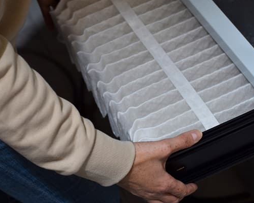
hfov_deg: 22.5
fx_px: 639
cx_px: 128
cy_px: 101
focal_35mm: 85
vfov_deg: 18.1
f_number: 5
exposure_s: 1/3
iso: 100
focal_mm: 50
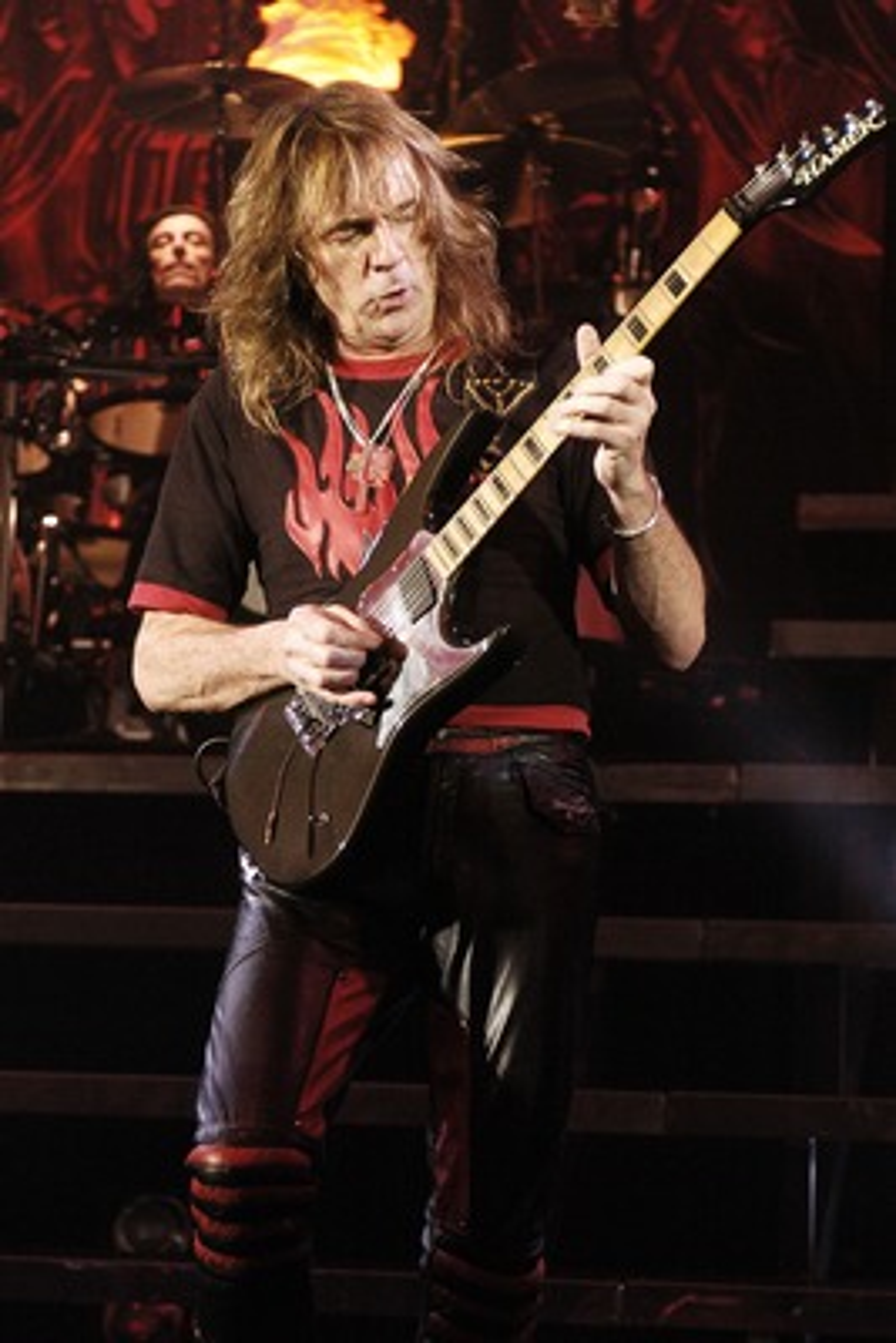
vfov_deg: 20.9
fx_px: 3637
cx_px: 448
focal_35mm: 98
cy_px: 672
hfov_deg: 14.0
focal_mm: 65
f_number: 4
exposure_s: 1/160
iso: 800
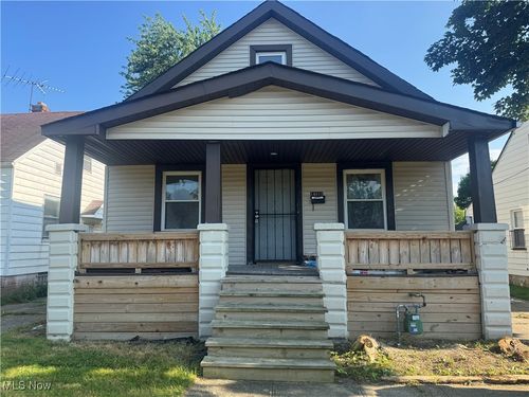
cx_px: 264
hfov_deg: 71.6
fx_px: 367
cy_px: 198
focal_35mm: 24
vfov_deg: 56.8
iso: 80
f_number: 1.78
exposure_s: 1/1193
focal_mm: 6.76
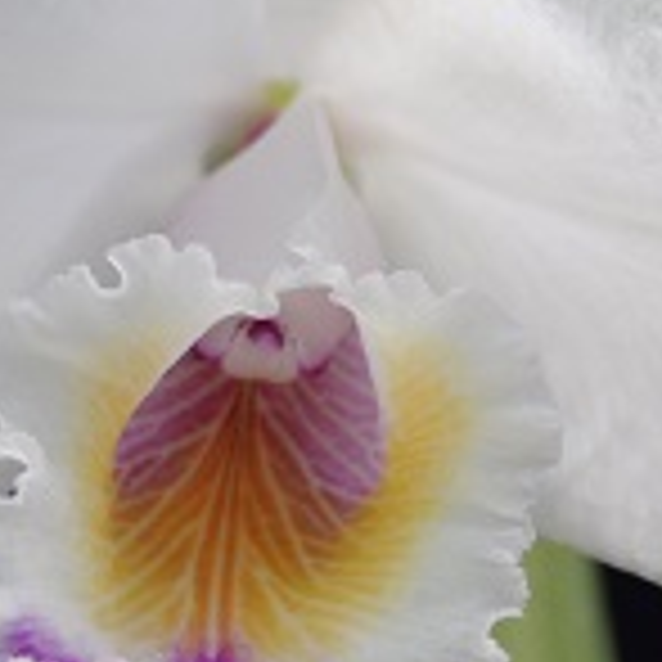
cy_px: 212
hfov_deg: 3.5
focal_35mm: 494
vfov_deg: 3.5
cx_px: 360
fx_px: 10683
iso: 400
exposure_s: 1/125
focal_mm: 95
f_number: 6.3
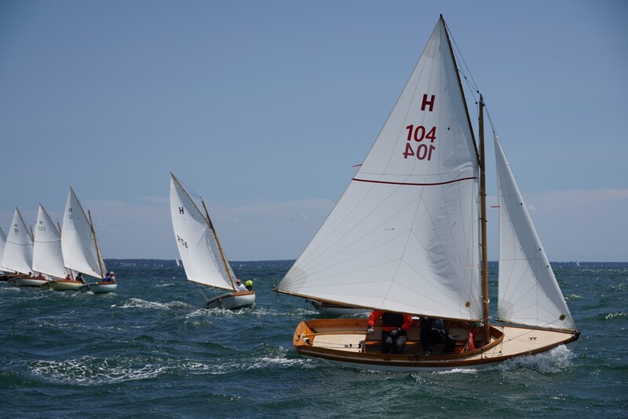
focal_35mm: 81
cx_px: 314
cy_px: 210
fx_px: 1413
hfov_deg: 25.1
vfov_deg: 16.8
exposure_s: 1/1250
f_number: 5.6
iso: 100
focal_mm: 54
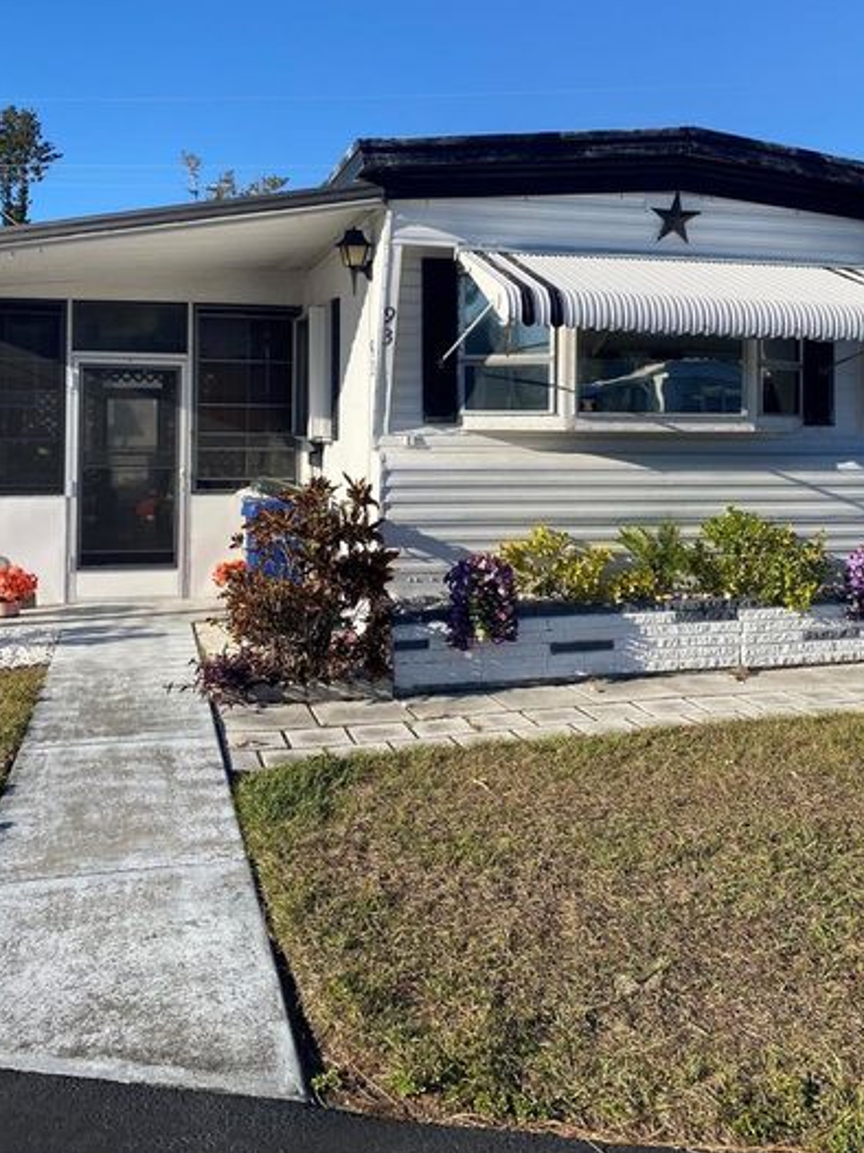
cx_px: 421
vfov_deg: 54.8
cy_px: 439
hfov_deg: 42.9
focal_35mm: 33
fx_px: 1099
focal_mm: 4.25
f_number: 1.8
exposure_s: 1/2315
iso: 32
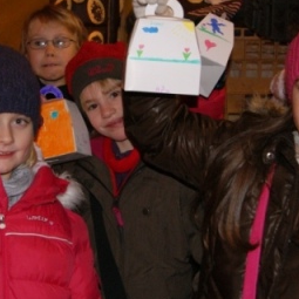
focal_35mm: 77
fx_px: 752
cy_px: 87
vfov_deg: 22.3
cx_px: 77
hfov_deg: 22.3
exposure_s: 1/60
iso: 400
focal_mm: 24
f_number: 5.6
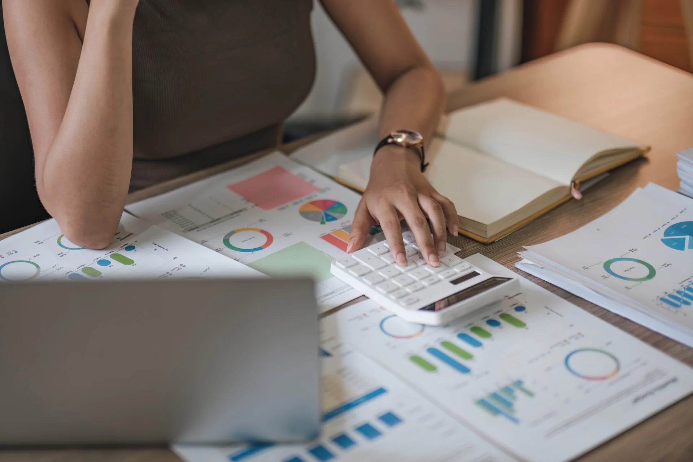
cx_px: 346
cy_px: 231
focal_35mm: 75
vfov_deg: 18.2
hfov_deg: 27.0
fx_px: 1444
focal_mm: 50
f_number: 1
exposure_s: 1/500
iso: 125
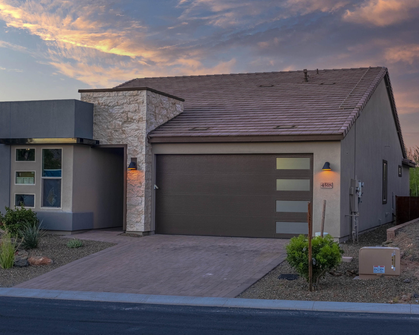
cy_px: 167
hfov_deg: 32.4
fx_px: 719
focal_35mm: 58
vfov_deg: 26.2
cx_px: 175
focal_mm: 34
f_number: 8
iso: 250
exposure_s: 1/1250
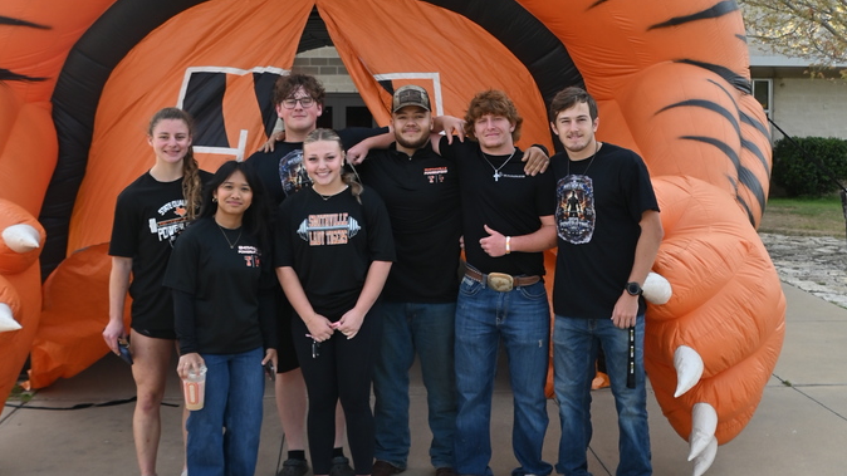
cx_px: 420
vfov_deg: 27.6
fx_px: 966
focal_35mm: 43
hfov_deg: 47.4
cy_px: 166
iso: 100
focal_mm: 18
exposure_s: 1/320
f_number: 6.3
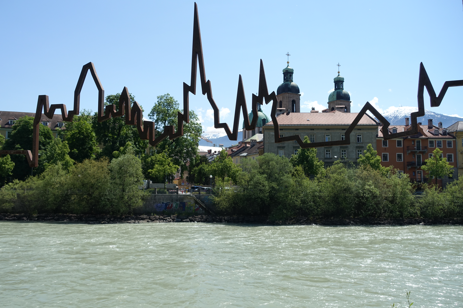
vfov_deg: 43.6
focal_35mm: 30
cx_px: 232
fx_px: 386
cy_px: 154
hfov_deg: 61.9
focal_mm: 11.12
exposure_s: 1/125
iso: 125
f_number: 4
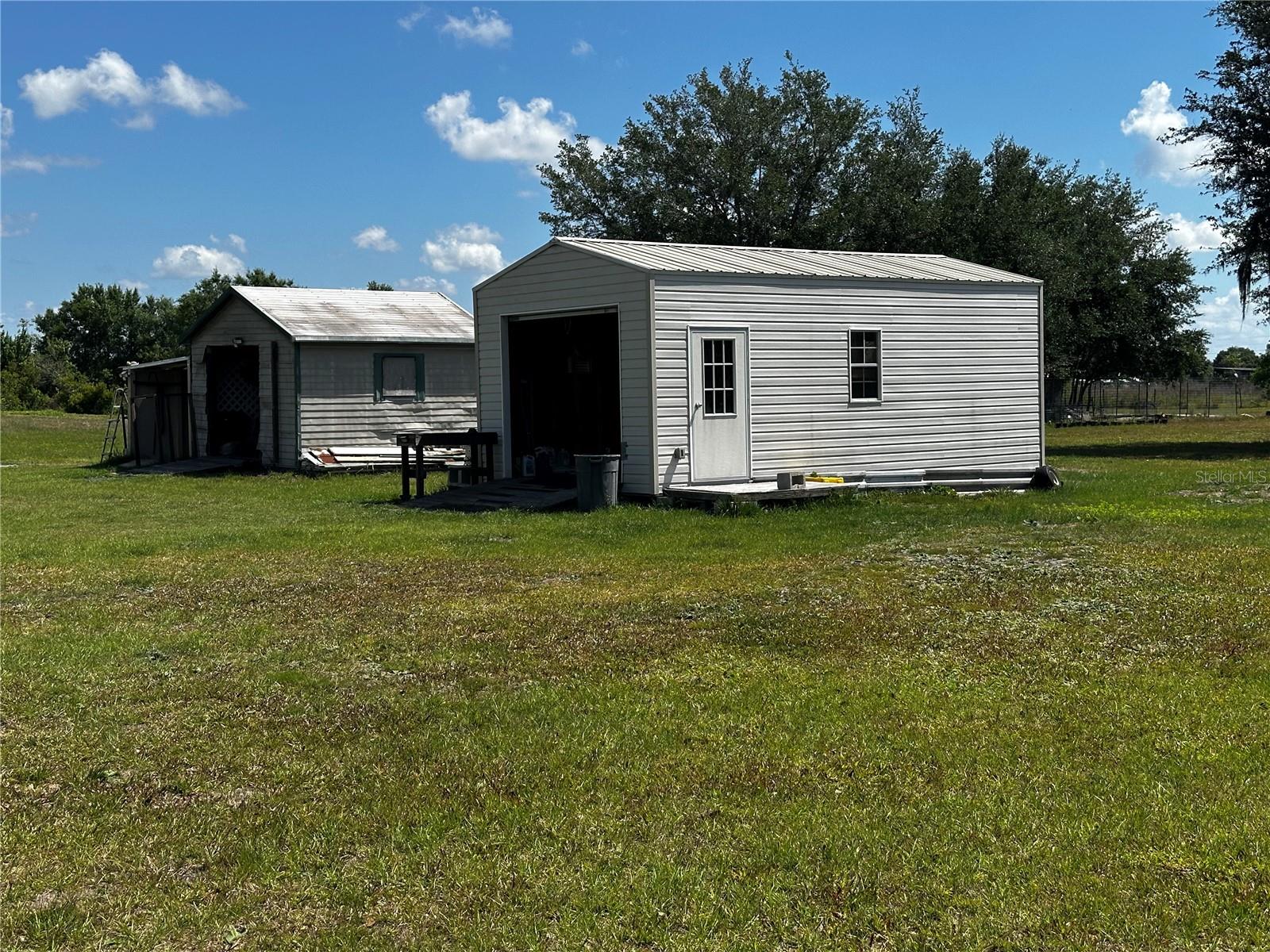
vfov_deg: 30.3
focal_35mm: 48
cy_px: 476
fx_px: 1761
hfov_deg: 39.7
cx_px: 635
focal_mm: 6.86
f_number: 1.78
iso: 64
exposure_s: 1/4016
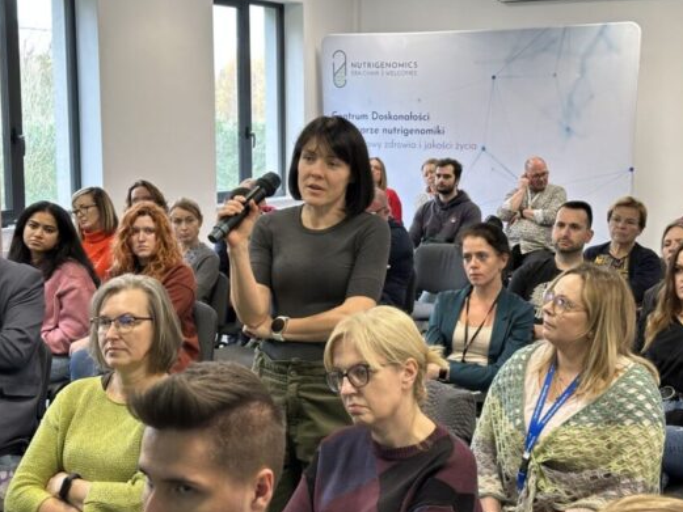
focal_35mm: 59
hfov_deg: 32.7
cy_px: 247
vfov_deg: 24.8
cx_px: 366
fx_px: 1164
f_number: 1.78
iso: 125
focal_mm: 6.86
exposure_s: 1/60
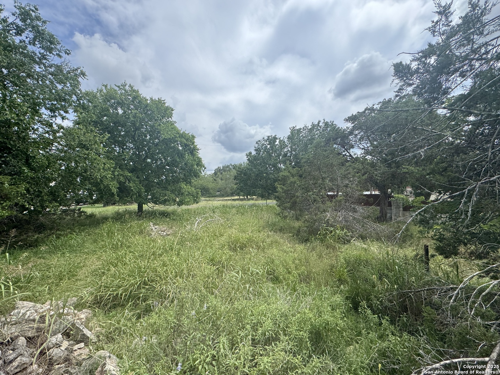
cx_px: 250
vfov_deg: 85.7
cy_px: 188
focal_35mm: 14
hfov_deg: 102.1
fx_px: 202
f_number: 2.2
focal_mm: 2.22
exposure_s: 1/968
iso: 40
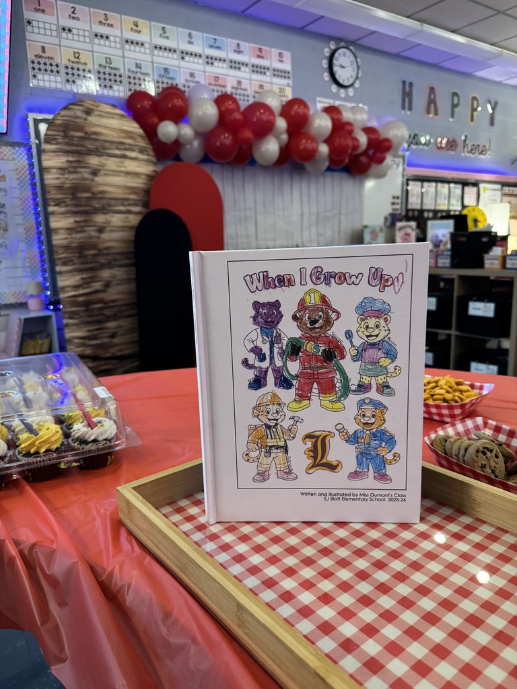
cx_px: 258
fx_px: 478
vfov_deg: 71.6
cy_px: 344
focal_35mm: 24
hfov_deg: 56.8
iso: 500
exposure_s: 1/60
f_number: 1.78
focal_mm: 6.76
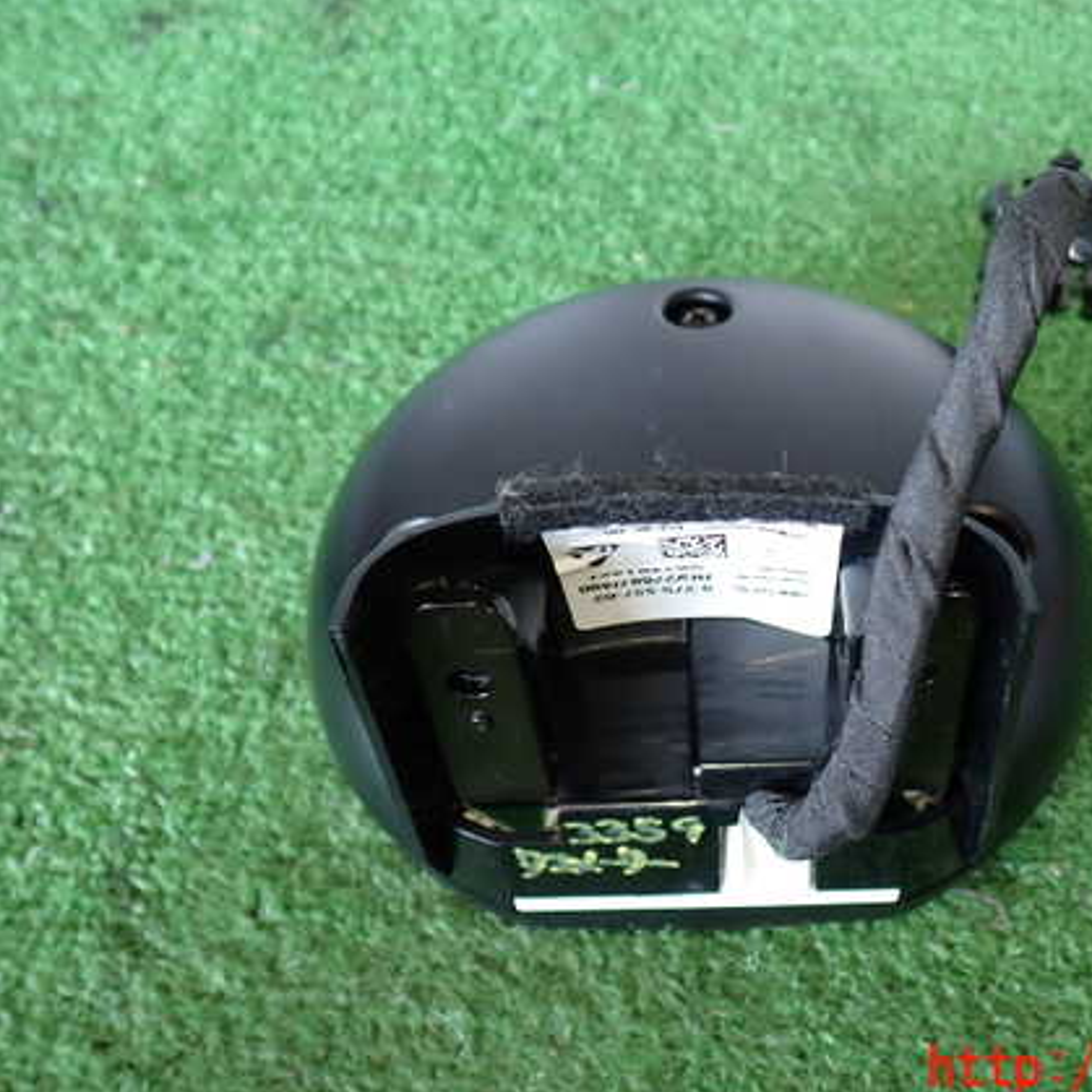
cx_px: 735
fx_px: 1356
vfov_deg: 43.8
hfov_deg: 43.2
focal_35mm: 38
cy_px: 516
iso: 200
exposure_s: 1/50
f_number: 2.3
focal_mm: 5.4
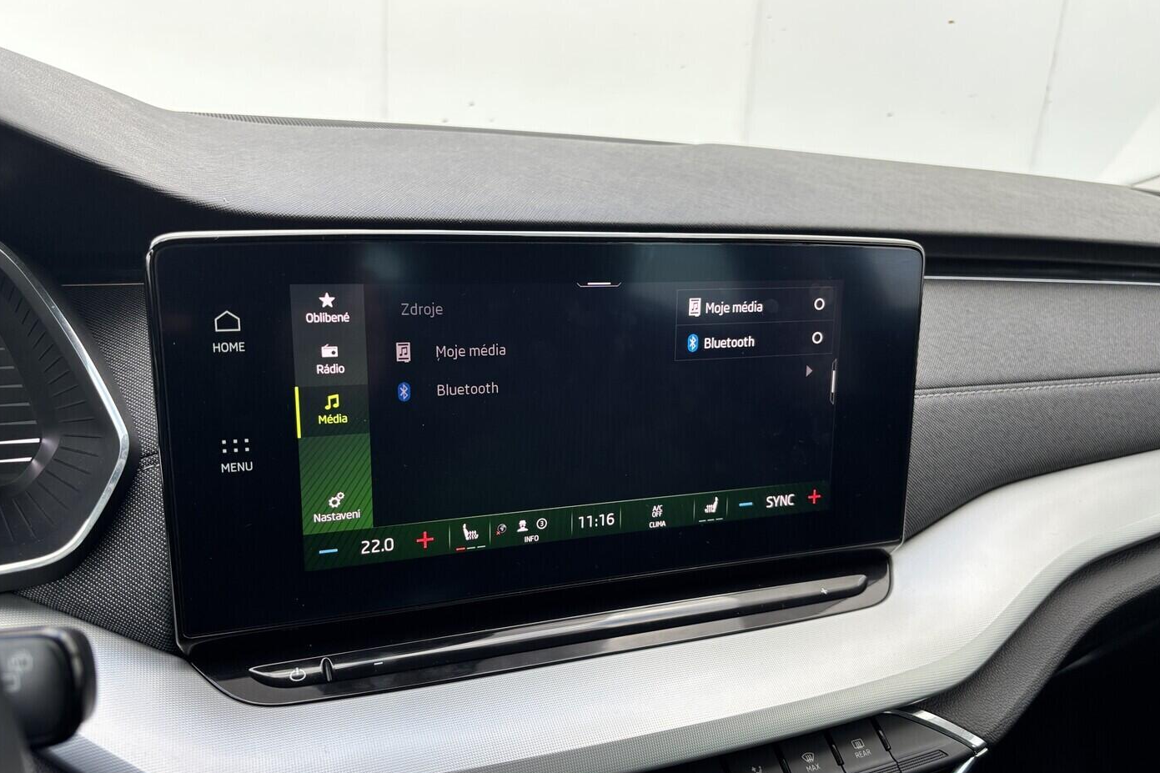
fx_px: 902
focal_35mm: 28
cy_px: 434
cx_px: 579
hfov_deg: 65.5
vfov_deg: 46.3
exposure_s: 1/216
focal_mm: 5.96
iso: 40
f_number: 1.6
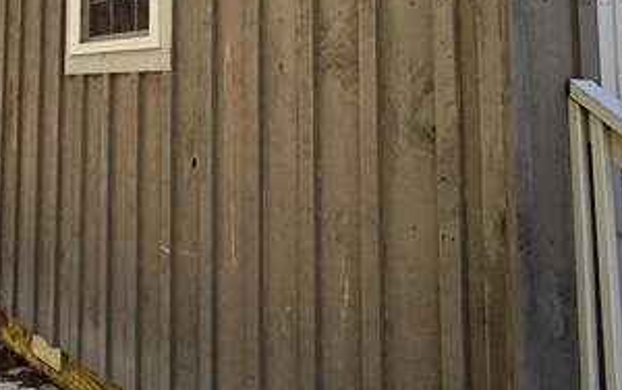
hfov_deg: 42.0
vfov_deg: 25.7
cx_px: 205
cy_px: -25
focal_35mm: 47
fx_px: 797
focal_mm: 2.2
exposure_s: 1/792
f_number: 2.2
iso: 50
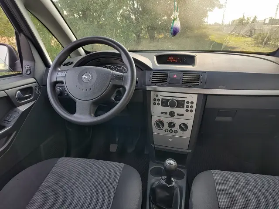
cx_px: 140
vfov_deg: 58.9
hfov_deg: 73.9
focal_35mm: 23
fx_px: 185
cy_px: 104
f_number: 1.8
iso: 100
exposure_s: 1/124
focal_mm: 5.56
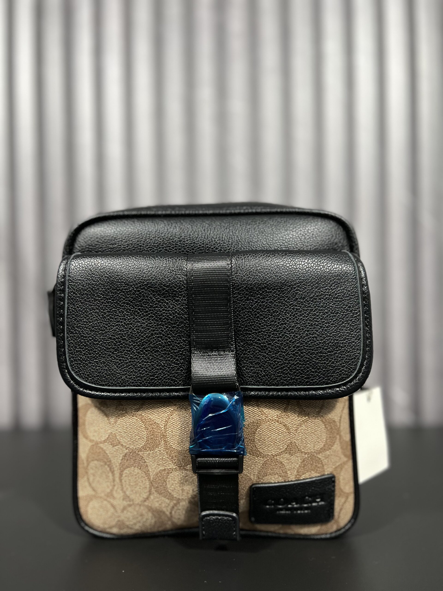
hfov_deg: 53.1
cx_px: 222
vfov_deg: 67.3
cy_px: 296
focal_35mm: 26
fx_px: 444
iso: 80
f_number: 1.5
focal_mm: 5.7
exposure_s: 1/60
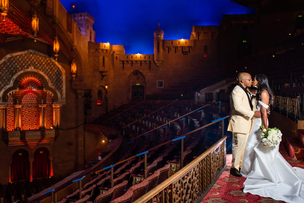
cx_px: 152
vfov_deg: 37.9
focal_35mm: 35
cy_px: 102
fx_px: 296
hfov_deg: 54.4
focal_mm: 35
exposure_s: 1/200
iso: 500
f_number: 2.8
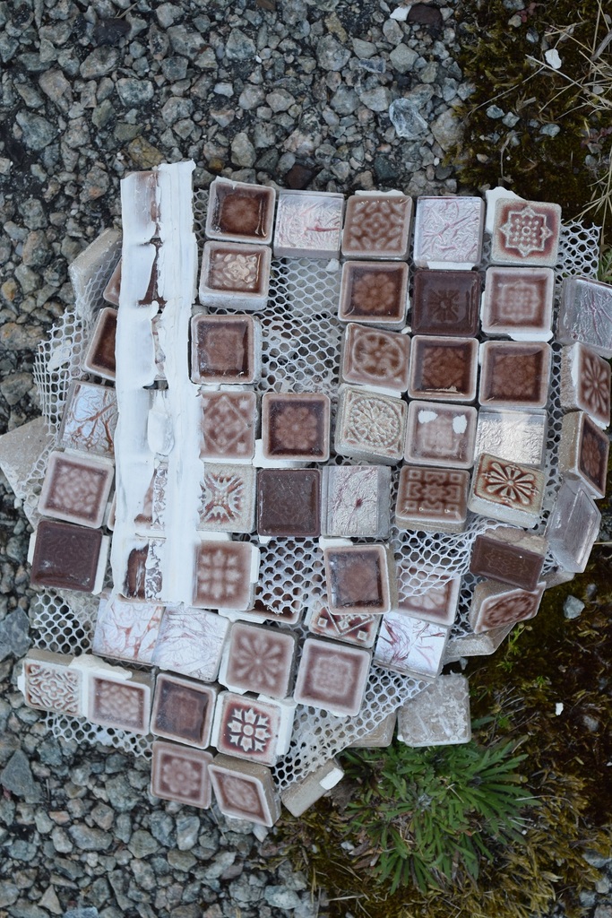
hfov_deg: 18.2
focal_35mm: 75
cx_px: 306
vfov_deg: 27.0
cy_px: 459
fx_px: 1912
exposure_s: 1/200
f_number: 7.1
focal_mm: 50
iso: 400
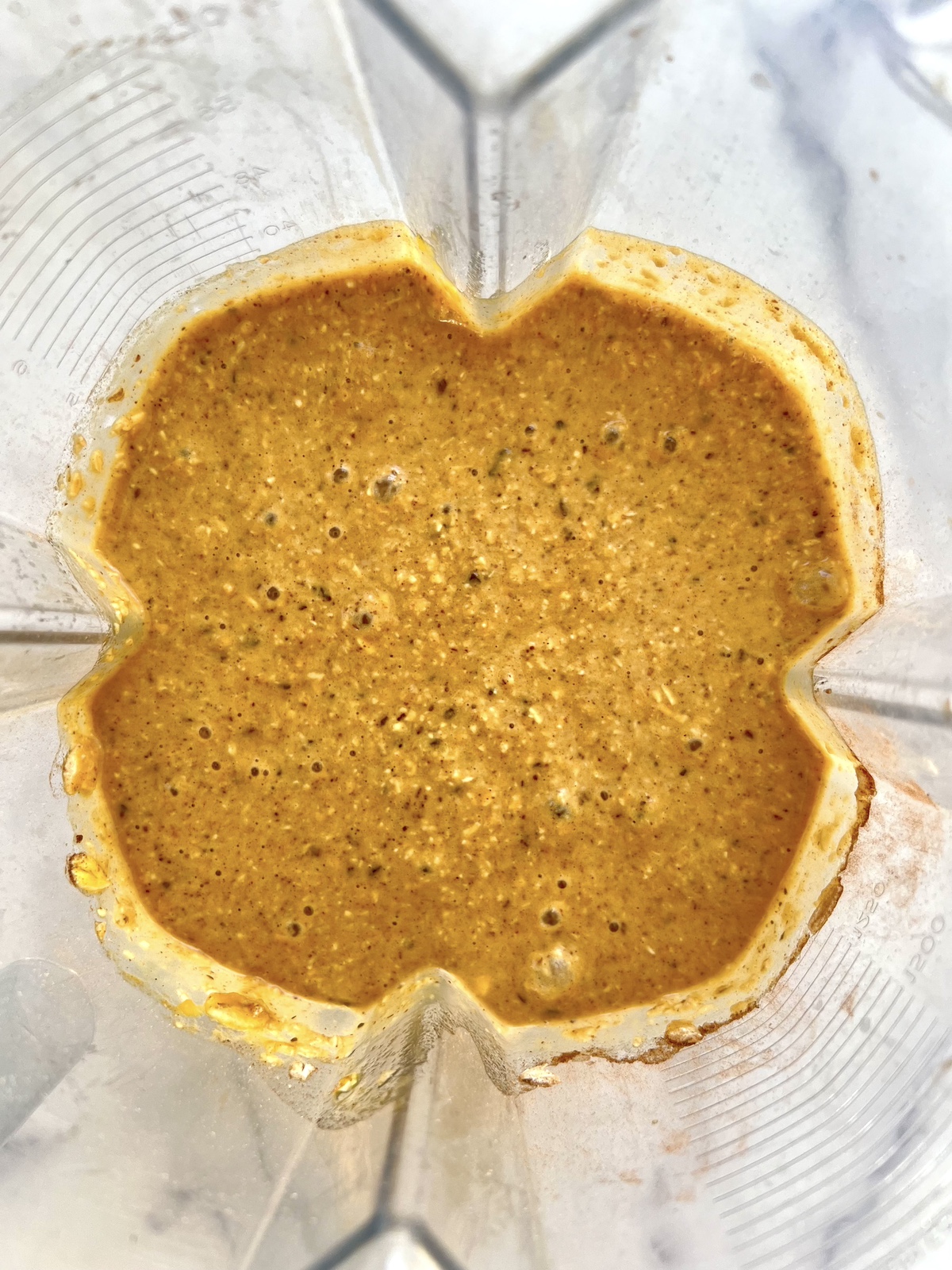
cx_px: 476
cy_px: 635
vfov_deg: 67.3
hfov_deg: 53.1
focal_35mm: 26
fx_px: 953
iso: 80
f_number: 1.5
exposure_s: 1/121
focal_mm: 5.7
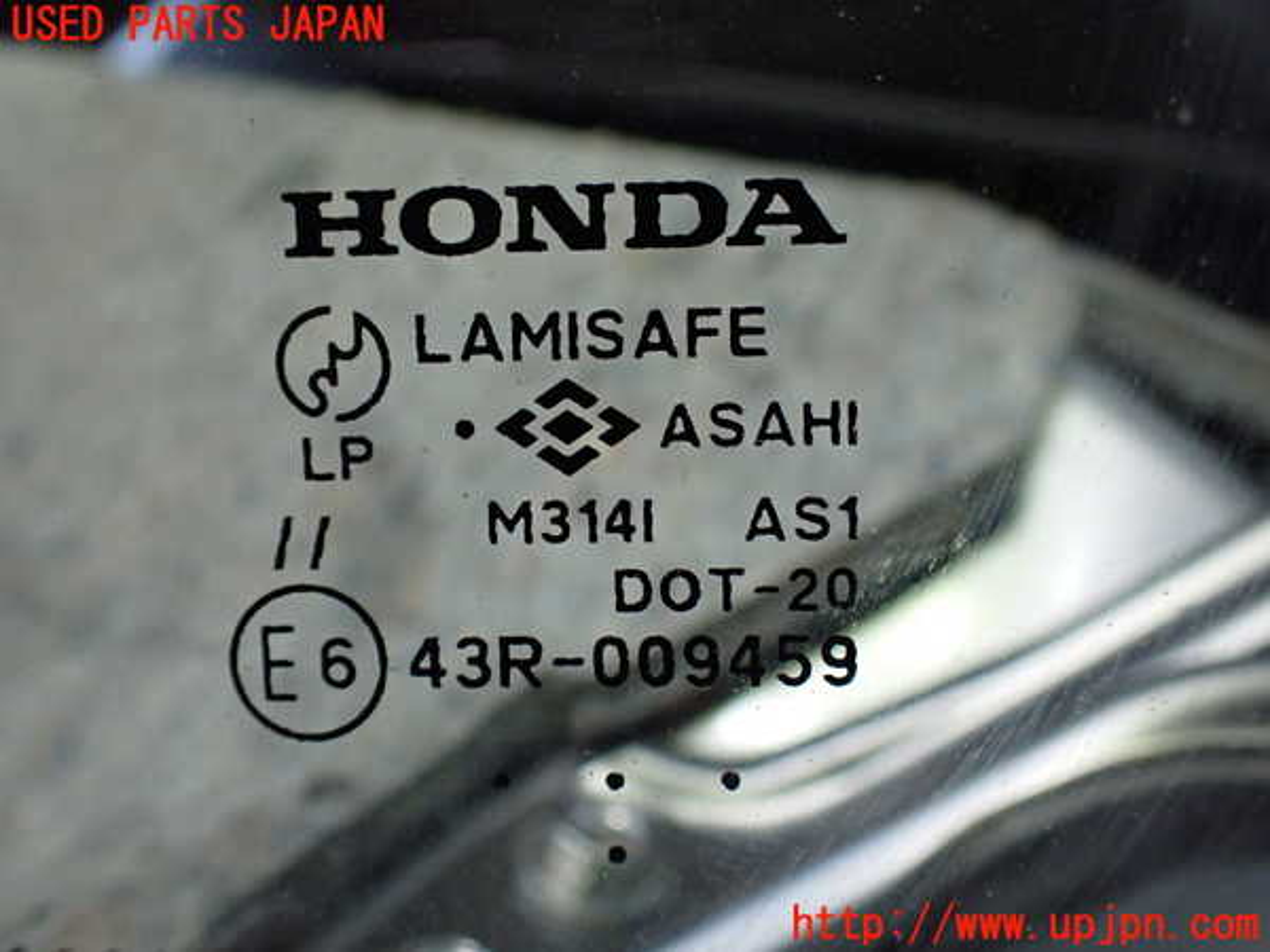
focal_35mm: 30
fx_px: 1101
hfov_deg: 60.0
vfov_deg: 46.8
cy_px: 476
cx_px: 635
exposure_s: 1/125
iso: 640
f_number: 2.3
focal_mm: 5.4
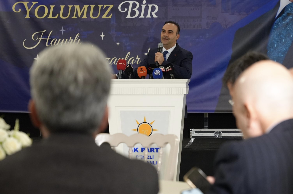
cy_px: 97
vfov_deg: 13.0
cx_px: 146
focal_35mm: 105
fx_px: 853
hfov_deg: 19.5
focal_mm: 70
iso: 4000
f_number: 4
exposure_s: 1/160
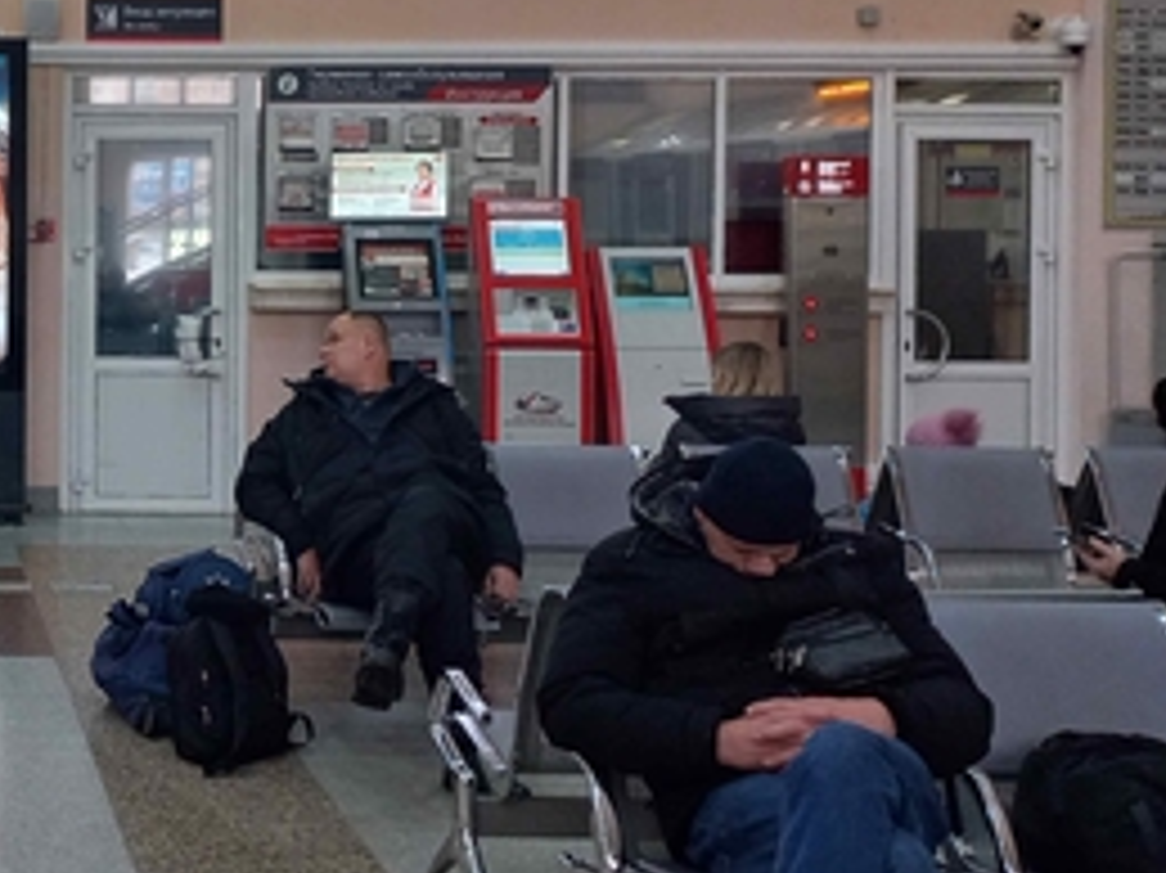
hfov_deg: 29.9
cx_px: -113
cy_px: 256
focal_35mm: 58
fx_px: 1953
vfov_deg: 25.0
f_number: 1.8
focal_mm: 4.6
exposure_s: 1/50
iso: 160
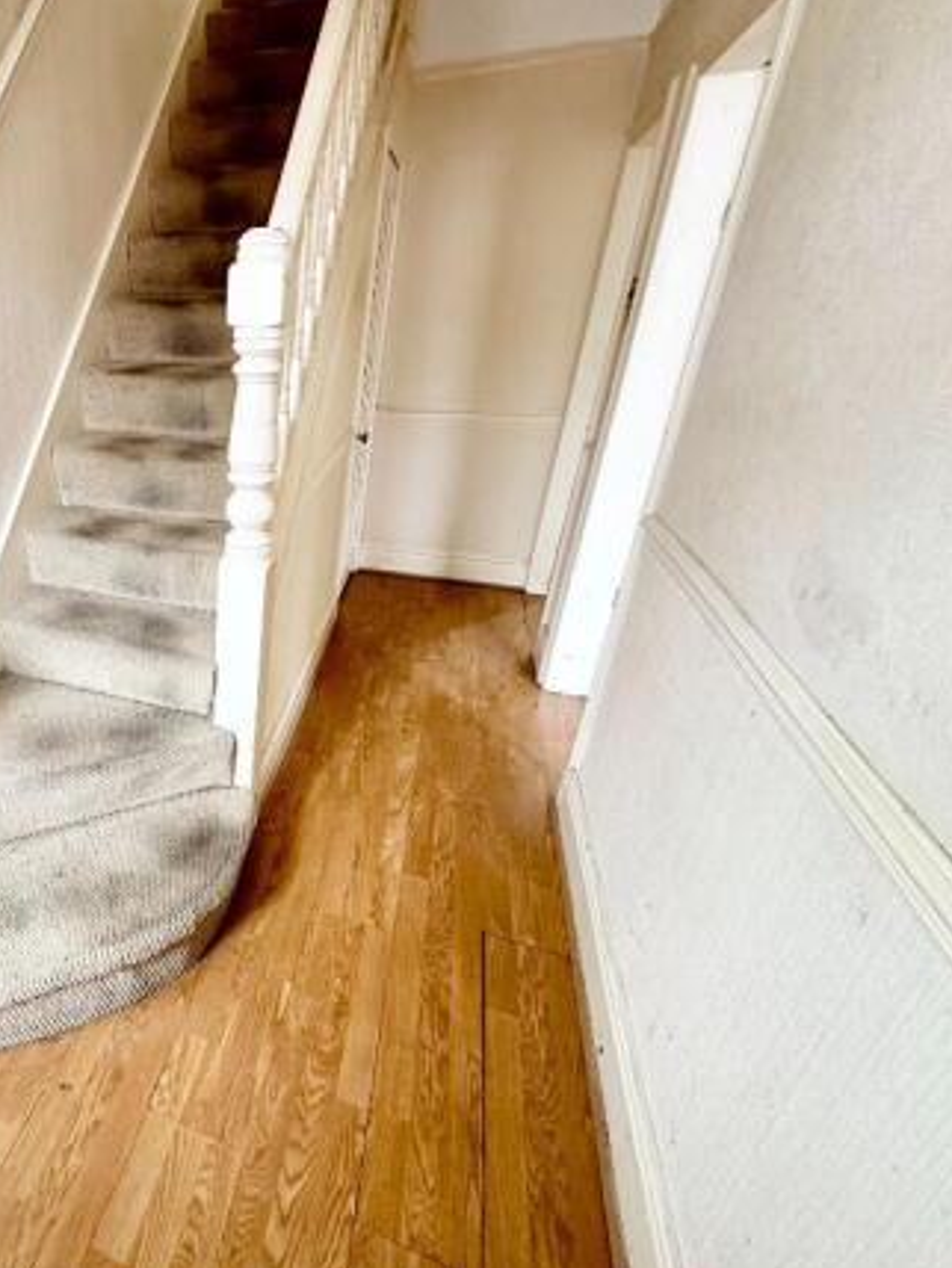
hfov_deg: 60.0
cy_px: 631
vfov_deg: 84.6
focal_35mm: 19
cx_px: 123
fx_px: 696
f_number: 2.2
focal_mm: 2.22
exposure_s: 1/68
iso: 320
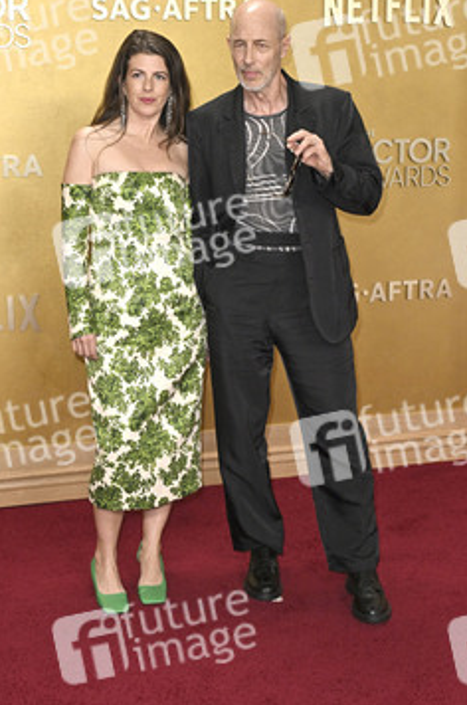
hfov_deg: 25.0
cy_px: 341
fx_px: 1055
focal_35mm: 54
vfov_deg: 36.9
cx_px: 212
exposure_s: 1/320
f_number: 5.6
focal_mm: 48
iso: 2500
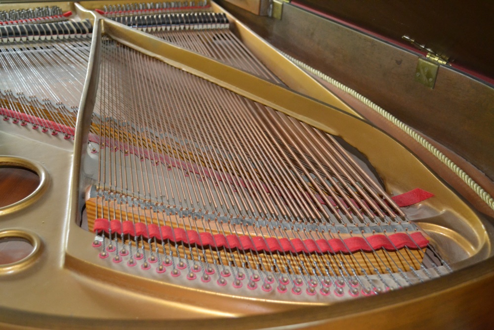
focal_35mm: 36
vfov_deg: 36.9
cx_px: 247
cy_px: 165
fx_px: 494
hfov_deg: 53.1
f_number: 4
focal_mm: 24
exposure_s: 1/60
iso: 2200
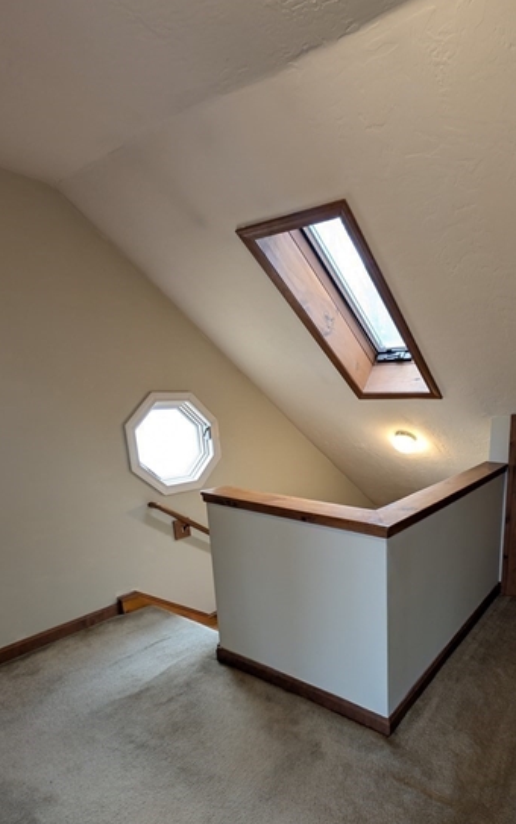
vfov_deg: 89.8
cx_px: 389
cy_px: 498
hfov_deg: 61.3
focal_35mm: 18
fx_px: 404
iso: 54
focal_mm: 2.02
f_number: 1.7
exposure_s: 1/30
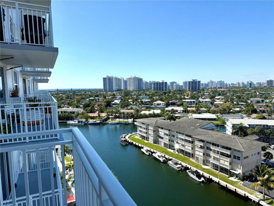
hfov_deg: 71.6
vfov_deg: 56.8
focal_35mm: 24
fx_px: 190
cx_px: 137
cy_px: 103
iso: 80
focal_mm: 6.76
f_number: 1.78
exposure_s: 1/6173
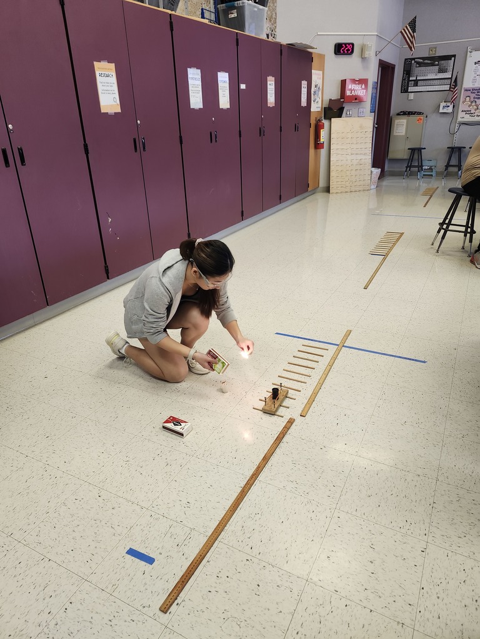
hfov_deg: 58.9
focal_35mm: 23
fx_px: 425
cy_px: 320
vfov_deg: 73.9
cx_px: 240
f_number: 1.8
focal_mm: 5.54
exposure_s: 1/120
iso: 320
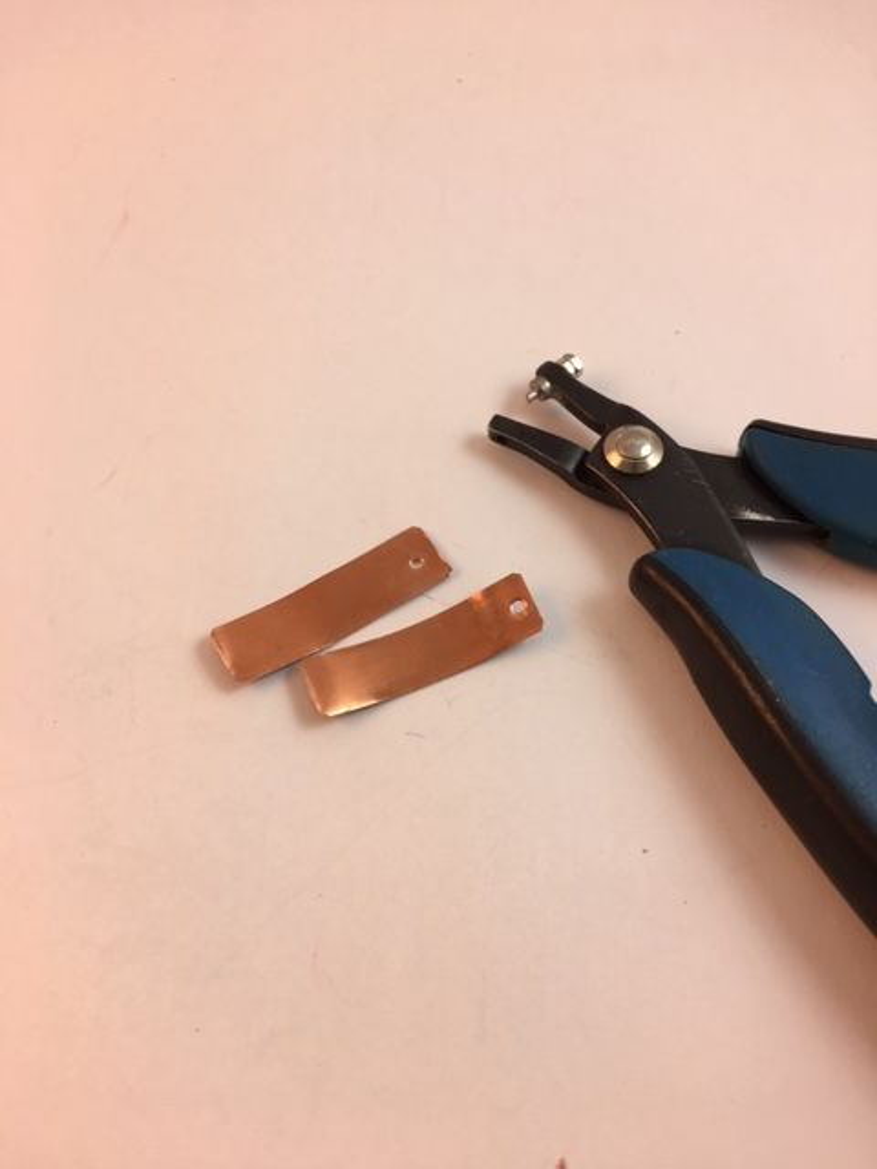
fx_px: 980
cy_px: 584
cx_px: 438
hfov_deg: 48.2
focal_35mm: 29
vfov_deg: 61.7
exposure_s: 1/120
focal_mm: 4.15
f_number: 2.2
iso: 25
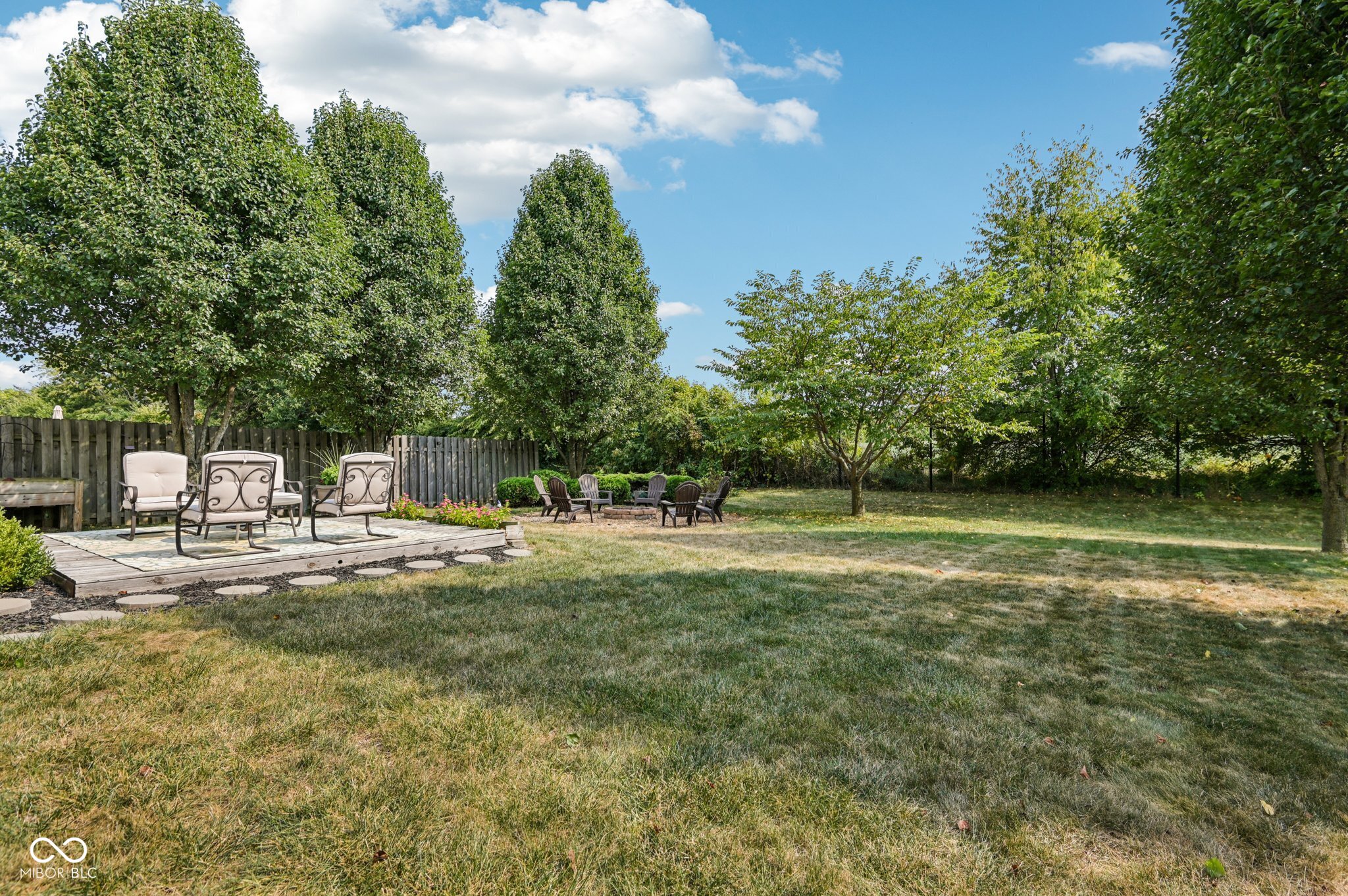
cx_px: 674
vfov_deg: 73.7
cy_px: 448
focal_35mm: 16
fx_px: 599
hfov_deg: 96.8
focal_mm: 16
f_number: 8
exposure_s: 1/250
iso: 100
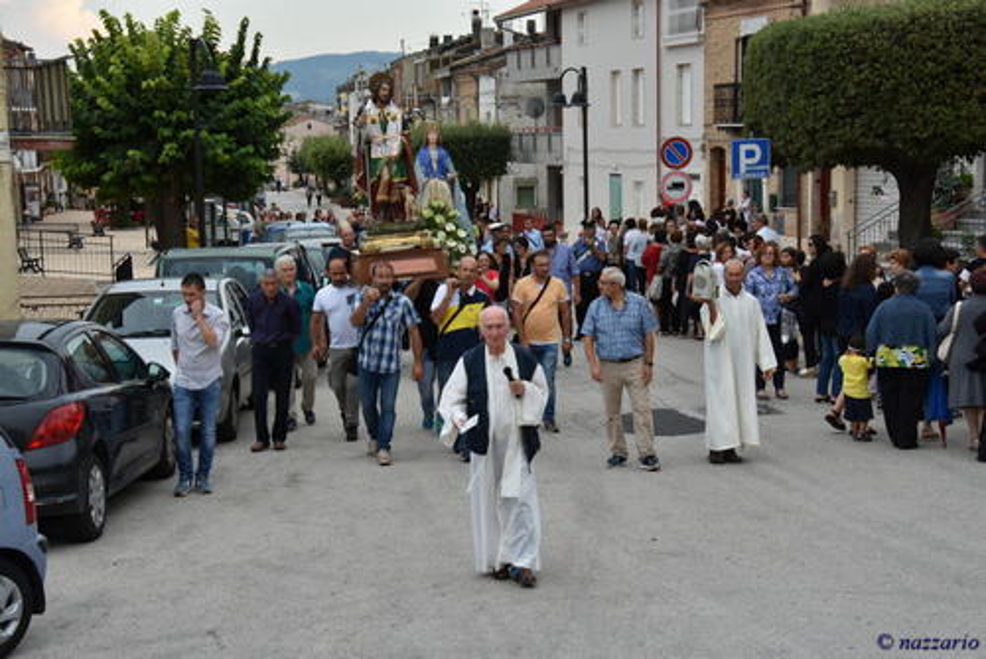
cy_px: 330
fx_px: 1809
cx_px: 493
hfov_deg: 30.5
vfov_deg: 20.6
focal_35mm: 66
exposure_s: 1/250
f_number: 5
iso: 320
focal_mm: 44
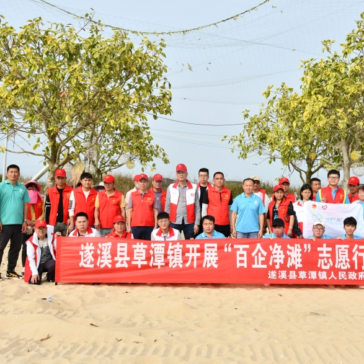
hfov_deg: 39.1
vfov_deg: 39.2
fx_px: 512
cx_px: 205
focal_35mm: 43
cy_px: 185
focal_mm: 22
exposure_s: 1/800
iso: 500
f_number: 10
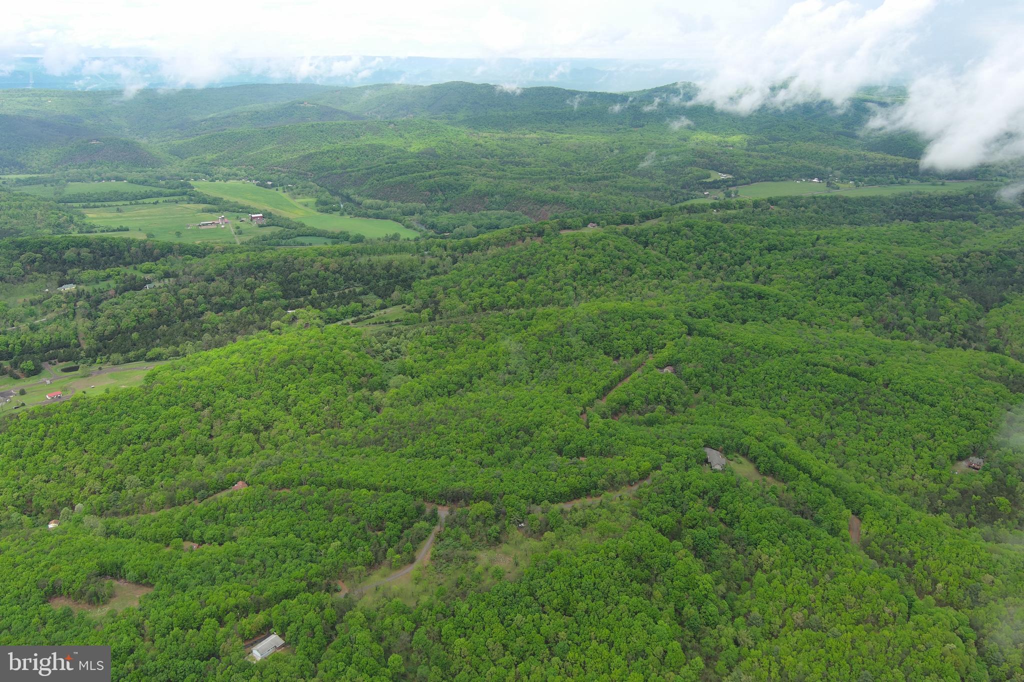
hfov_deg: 63.7
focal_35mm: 29
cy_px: 341
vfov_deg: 45.0
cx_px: 512
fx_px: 825
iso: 100
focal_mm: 10.57
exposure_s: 1/678
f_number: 2.8
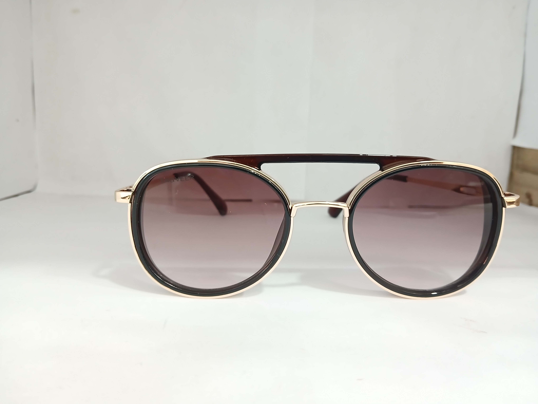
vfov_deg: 53.1
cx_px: 269
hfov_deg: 67.3
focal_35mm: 26
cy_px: 202
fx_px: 404
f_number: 1.8
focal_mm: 3.98
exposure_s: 1/25
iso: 250
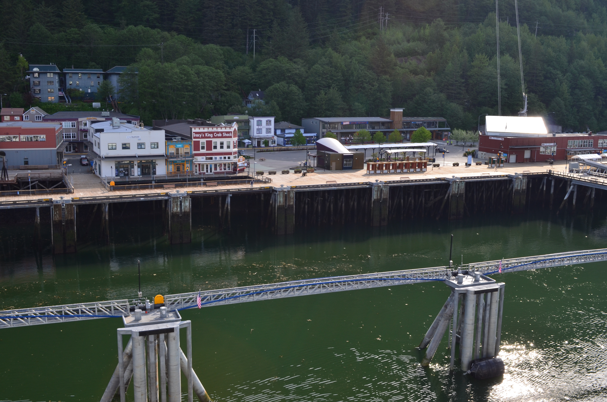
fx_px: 656
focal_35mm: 39
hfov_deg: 49.6
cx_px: 304
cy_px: 201
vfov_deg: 34.1
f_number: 11
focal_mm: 26
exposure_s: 1/125
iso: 200
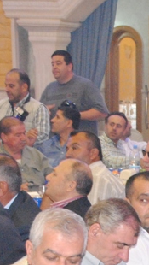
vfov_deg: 12.8
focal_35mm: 166
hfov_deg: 7.1
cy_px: 259
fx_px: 1163
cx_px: 266
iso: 1600
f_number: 5.6
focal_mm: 32
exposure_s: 1/60
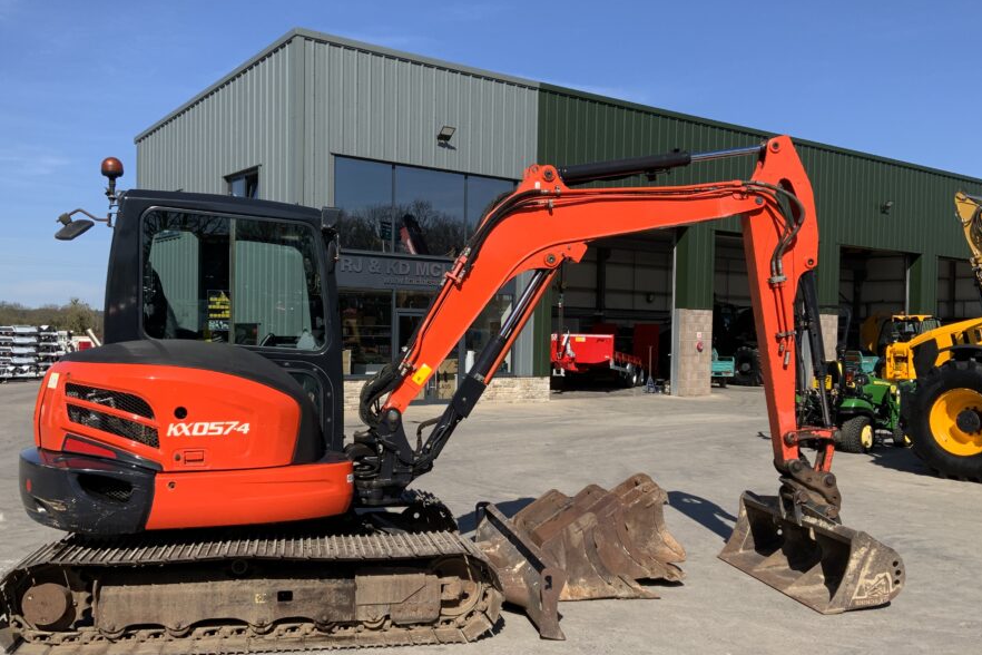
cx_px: 481
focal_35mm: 35
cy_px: 352
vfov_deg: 37.8
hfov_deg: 54.4
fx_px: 955
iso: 16
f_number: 1.8
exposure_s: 1/1912
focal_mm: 3
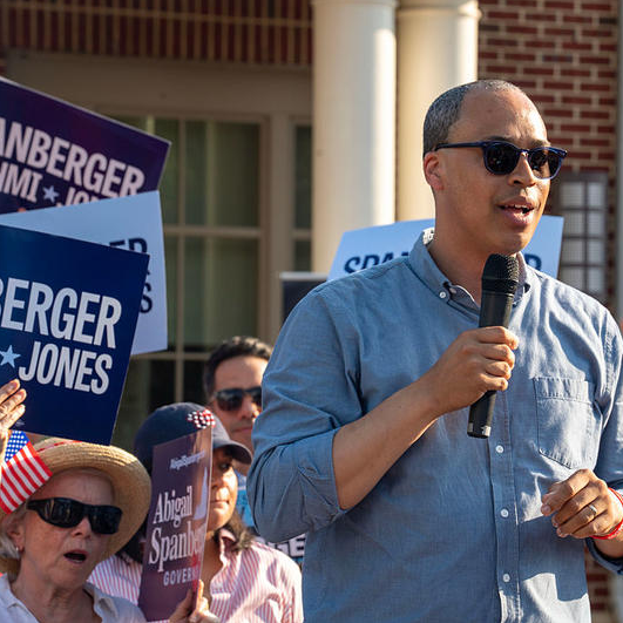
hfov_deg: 8.3
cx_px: 467
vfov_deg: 8.3
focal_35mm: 210
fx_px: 4276
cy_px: 311
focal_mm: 164
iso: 320
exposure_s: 1/160
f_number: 11
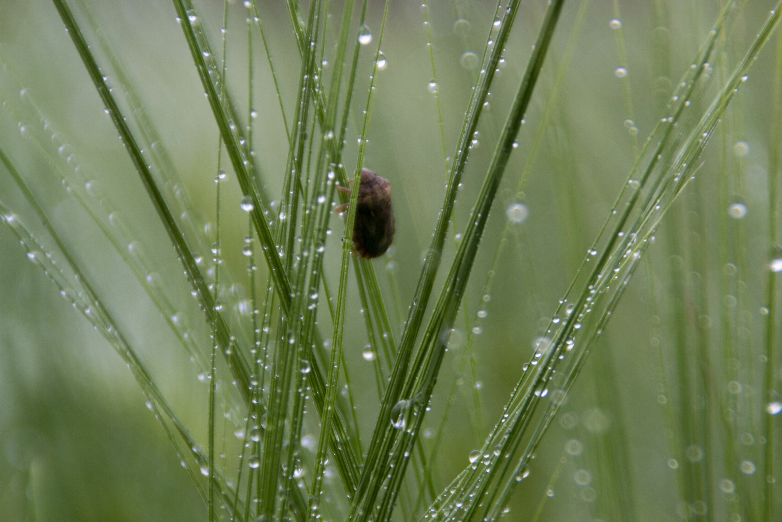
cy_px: 262
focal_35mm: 303
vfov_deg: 4.5
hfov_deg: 6.8
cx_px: 389
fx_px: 6581
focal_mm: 200
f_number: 6.3
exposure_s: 1/250
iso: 400
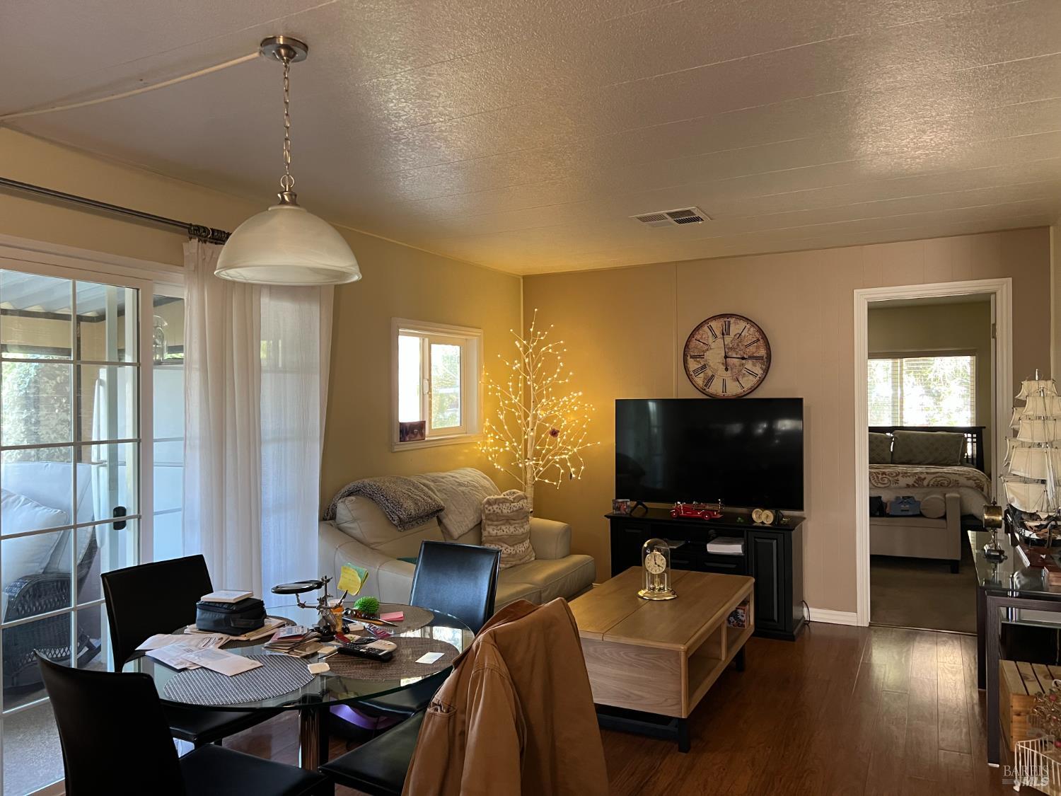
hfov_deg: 67.3
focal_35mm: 26
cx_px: 530
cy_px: 398
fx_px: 797
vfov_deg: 53.1
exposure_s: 1/60
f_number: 1.5
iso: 320
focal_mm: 5.7
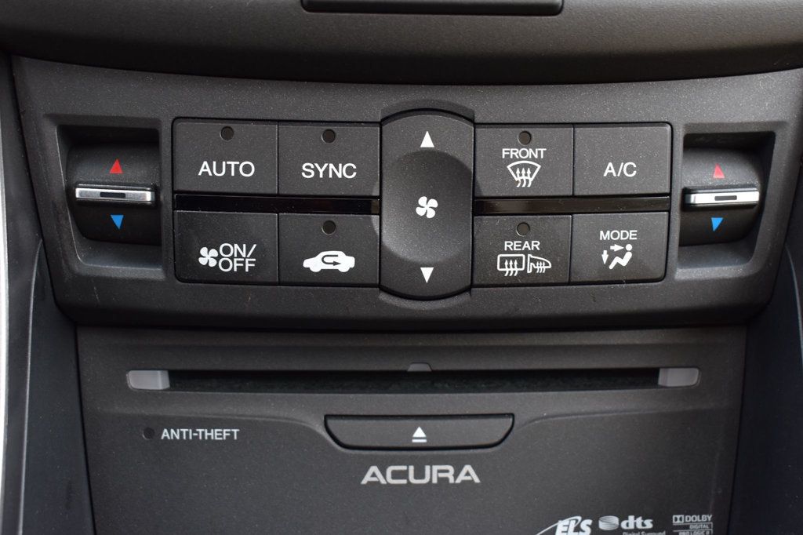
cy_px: 268
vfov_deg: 29.8
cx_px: 402
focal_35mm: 45
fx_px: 1003
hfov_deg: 43.6
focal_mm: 30
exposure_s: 1/15
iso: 560
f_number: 6.3
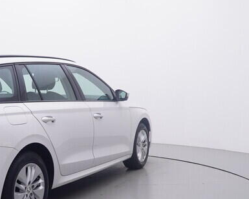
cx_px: 37
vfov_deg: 26.9
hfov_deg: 32.2
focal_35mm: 56
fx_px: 415
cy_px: 131
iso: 200
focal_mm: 15
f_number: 5
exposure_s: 1/80
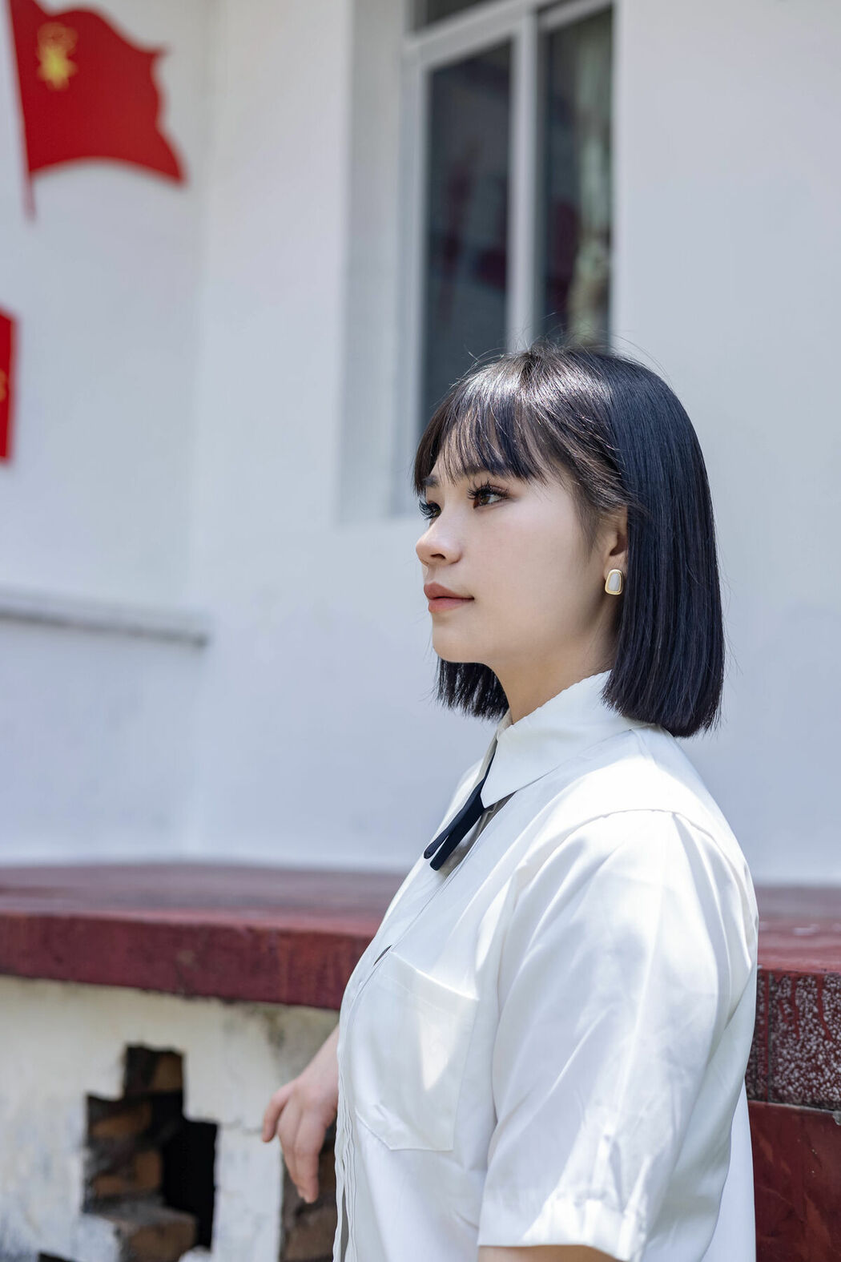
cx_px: 420
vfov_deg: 39.6
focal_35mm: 50
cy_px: 631
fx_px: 1752
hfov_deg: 27.0
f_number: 3.2
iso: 125
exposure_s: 1/640
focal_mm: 50
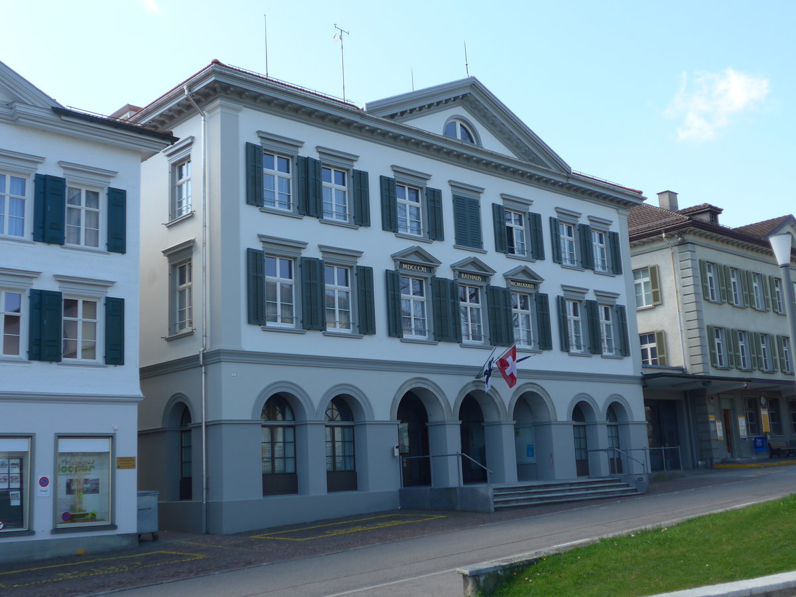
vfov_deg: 35.1
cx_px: 398
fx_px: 943
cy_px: 298
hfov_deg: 45.8
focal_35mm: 41
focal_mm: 8.4
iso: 80
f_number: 2.8
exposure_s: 1/500
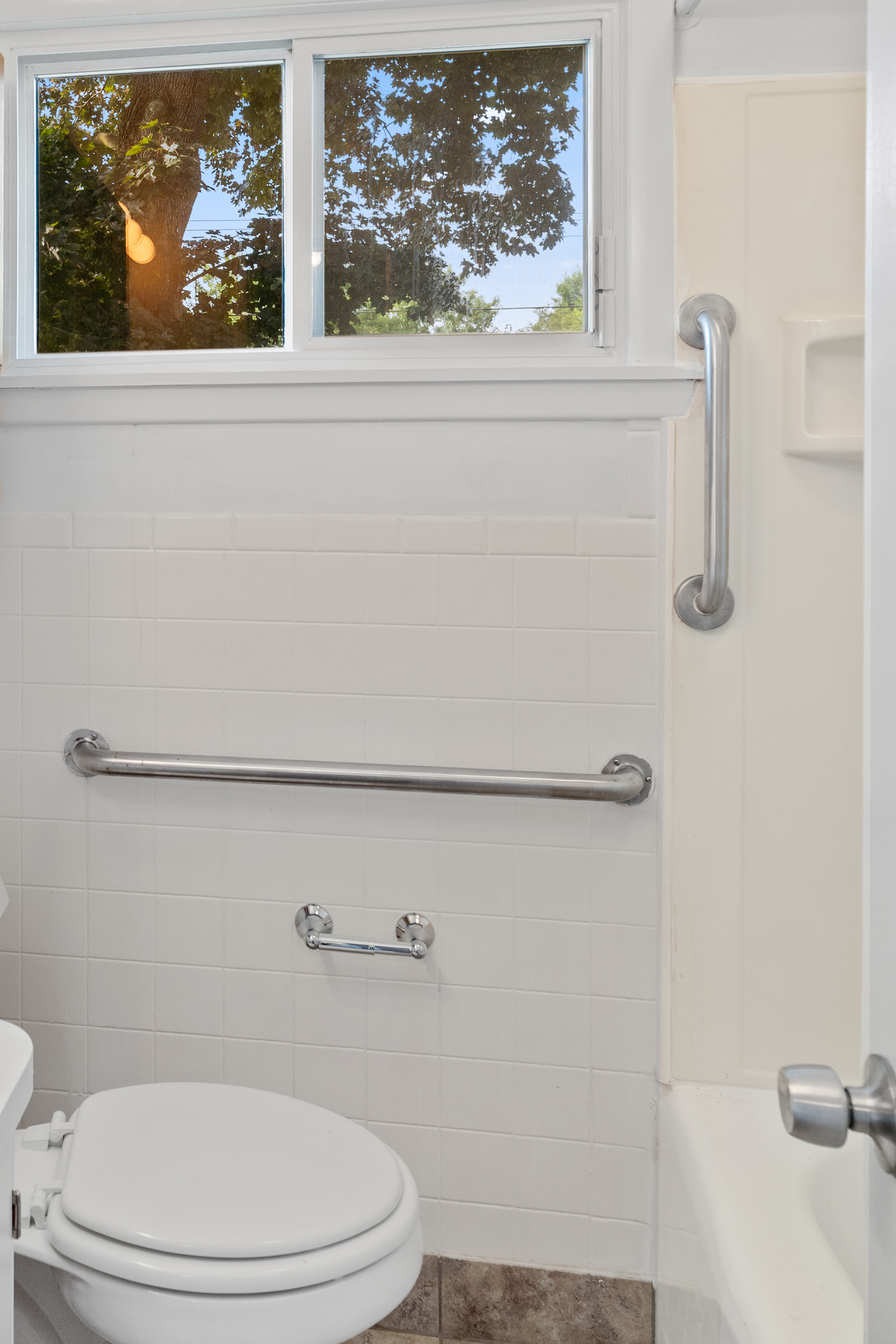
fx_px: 1120
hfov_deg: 41.3
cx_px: 153
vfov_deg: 61.1
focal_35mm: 30
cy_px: 503
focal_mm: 17
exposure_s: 1/25
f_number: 7.1
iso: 320
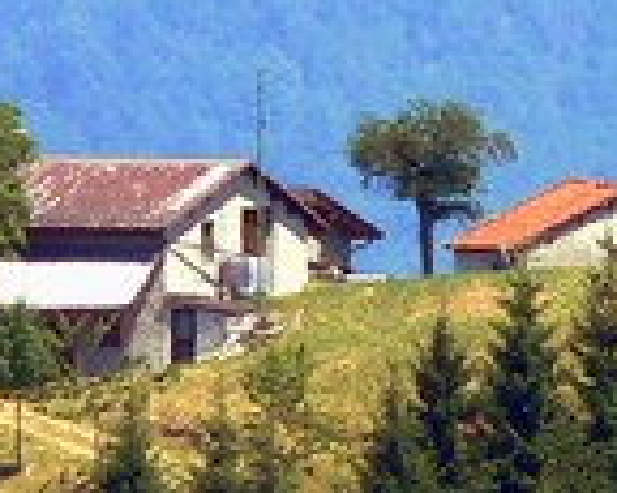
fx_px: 52811
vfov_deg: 0.5
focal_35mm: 2894
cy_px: 43
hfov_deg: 0.7
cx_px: 86
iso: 80
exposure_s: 1/320
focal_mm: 88.8
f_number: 5.6
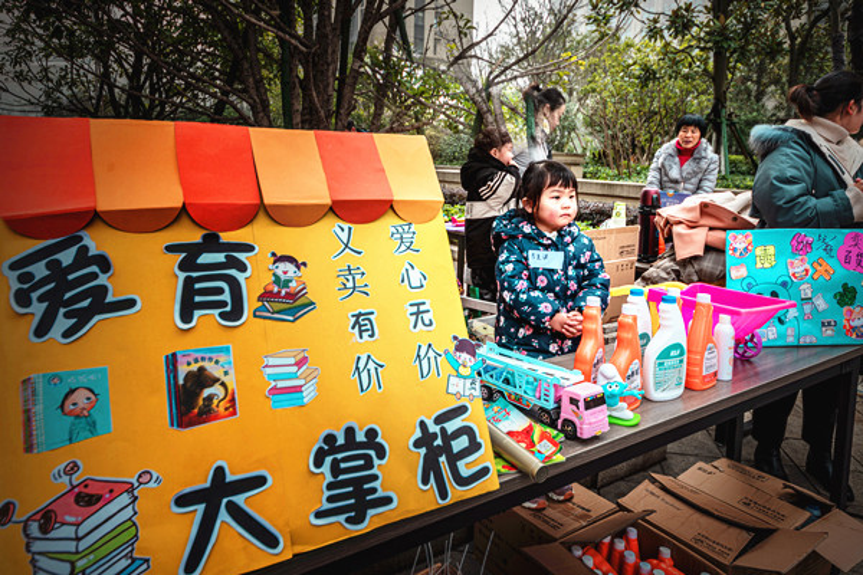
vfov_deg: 53.1
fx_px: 575
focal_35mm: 24
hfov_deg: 73.7
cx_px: 432
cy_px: 288
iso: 110
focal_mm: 24
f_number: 6.3
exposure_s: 1/25
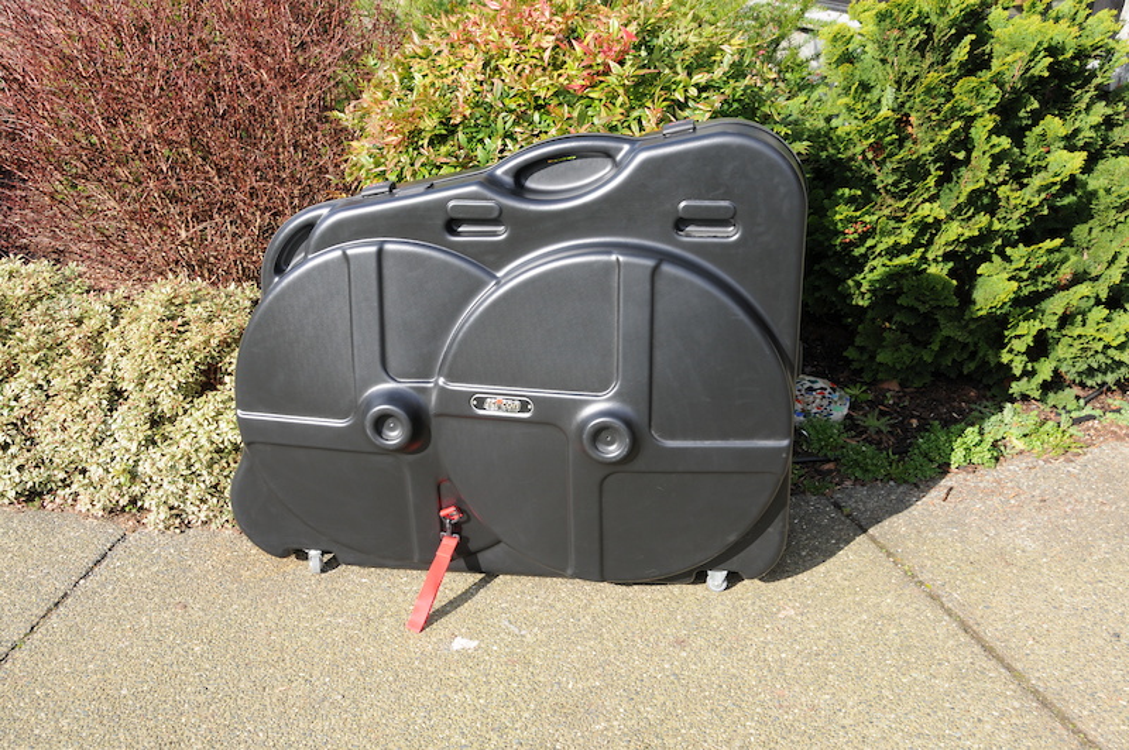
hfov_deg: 49.6
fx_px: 1221
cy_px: 375
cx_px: 564
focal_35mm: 39
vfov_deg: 34.1
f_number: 7.1
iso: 200
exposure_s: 1/200
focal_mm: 26
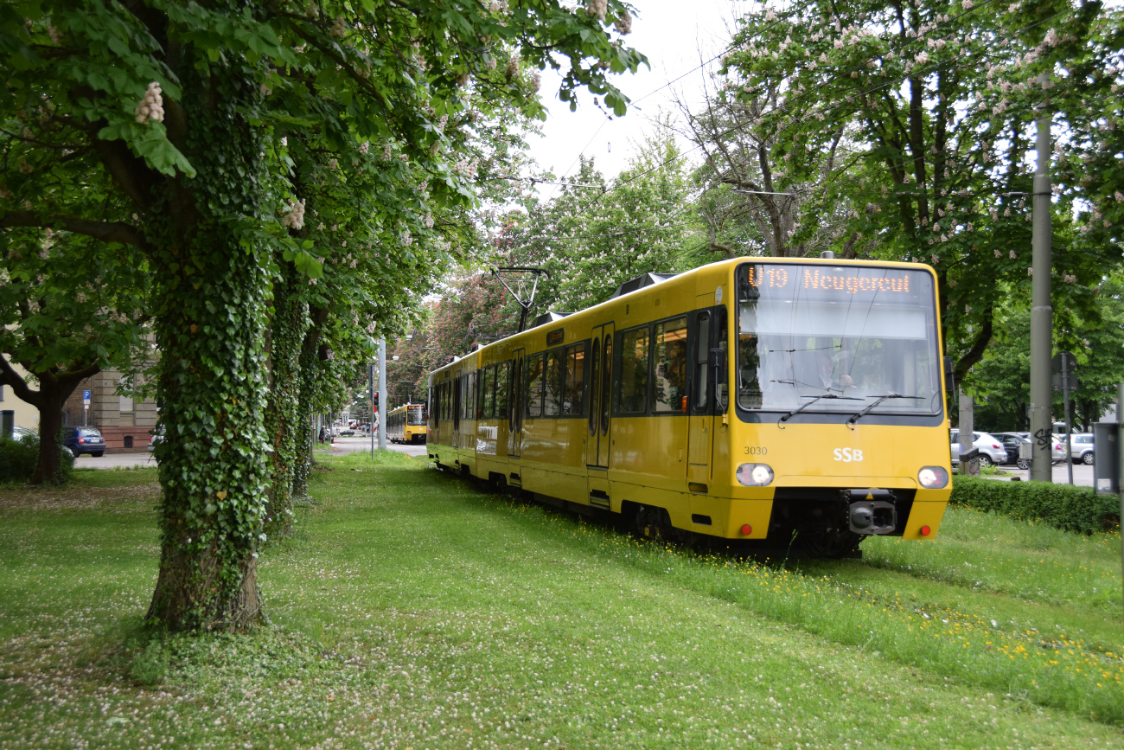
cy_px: 375
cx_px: 562
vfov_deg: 28.1
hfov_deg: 41.1
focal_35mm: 48
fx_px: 1499
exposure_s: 1/400
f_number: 5.6
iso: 500
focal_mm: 32
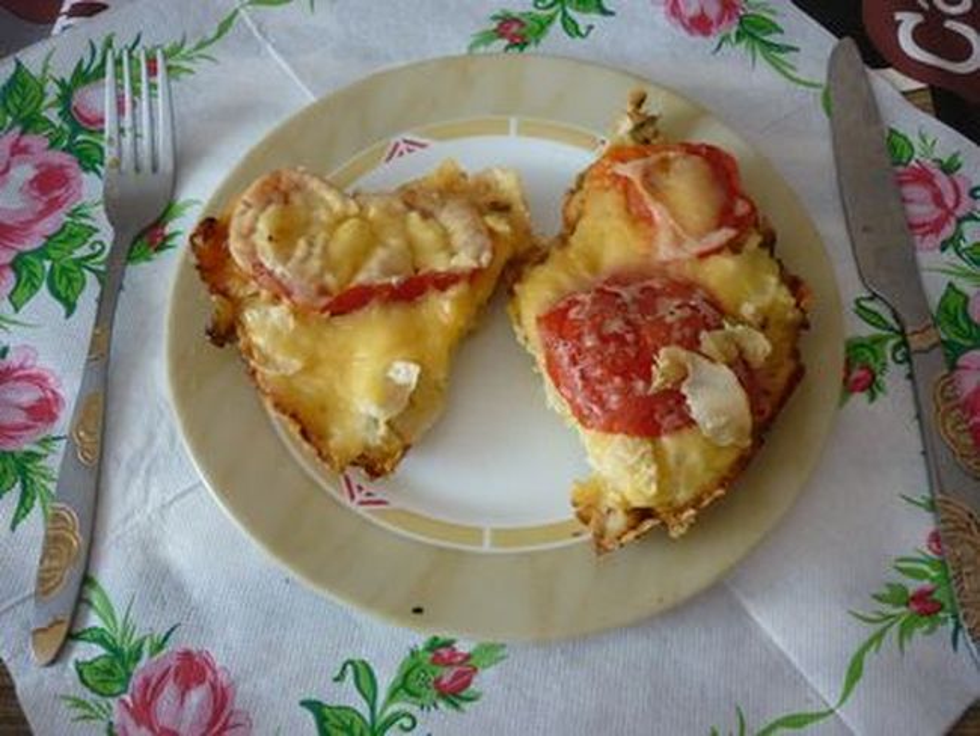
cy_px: 368
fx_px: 935
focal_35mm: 33
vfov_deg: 43.0
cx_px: 490
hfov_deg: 55.3
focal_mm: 5.5
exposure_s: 1/30
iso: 200
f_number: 2.8
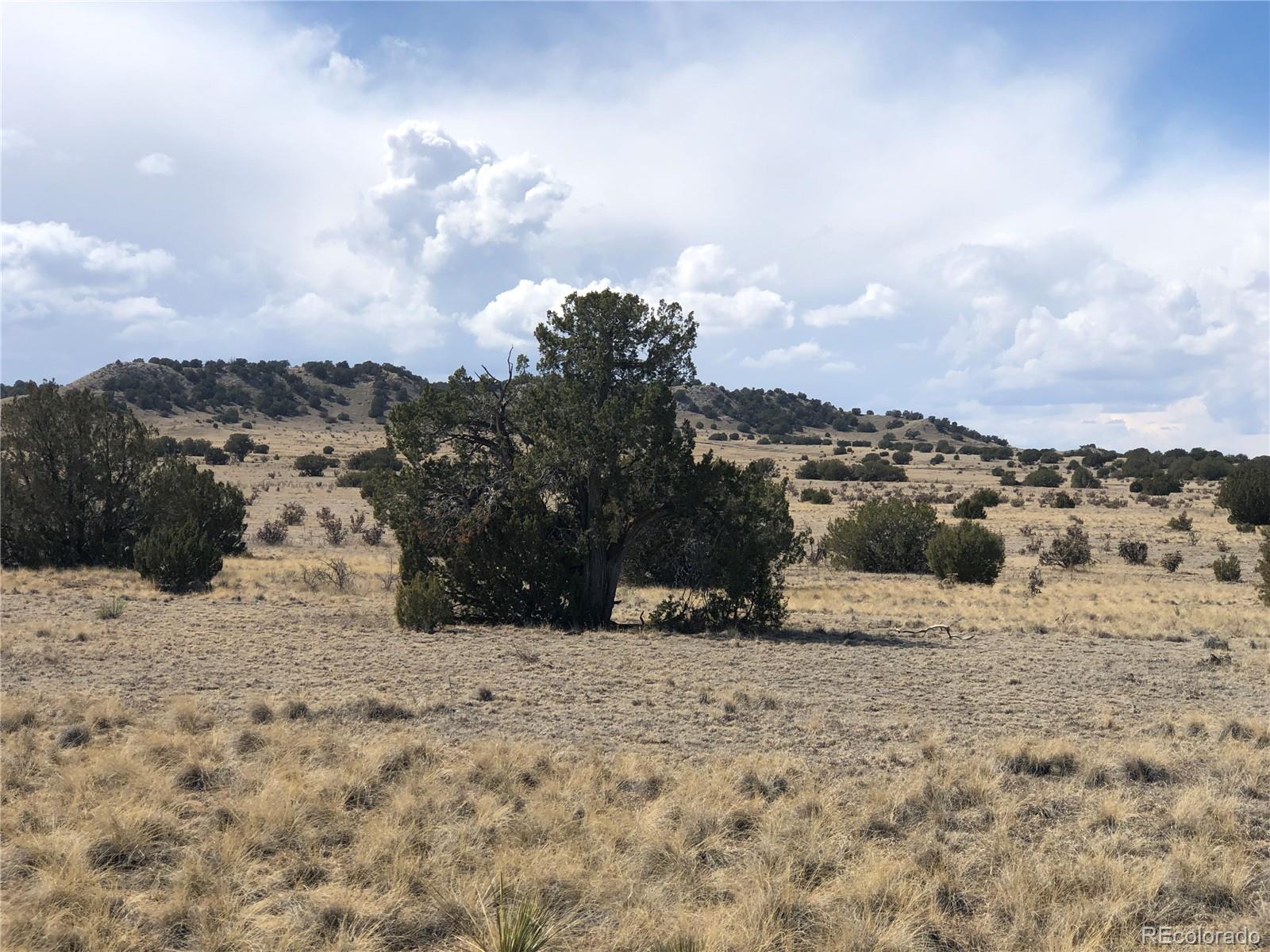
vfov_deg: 25.7
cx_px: 635
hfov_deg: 33.8
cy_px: 476
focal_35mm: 57
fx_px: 2091
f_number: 2.8
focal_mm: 6.6
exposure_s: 1/1499
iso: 20
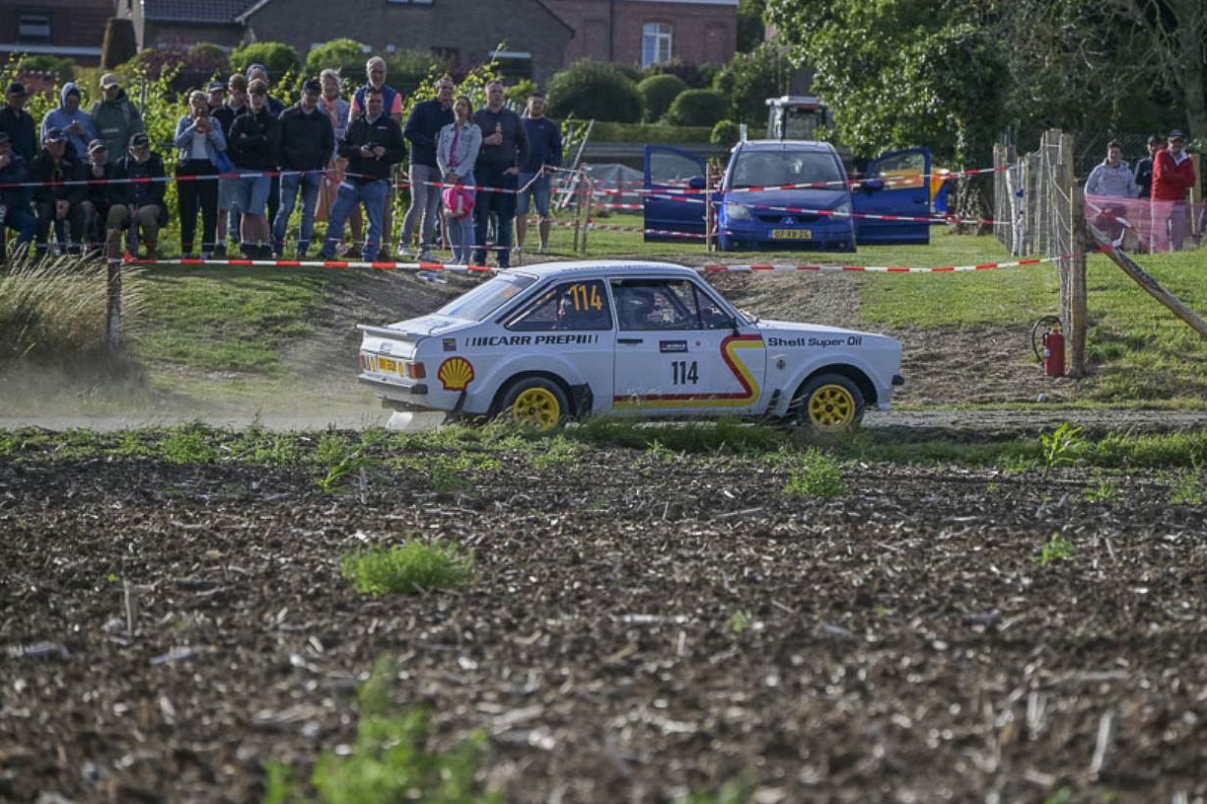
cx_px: 651
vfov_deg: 5.6
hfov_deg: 8.4
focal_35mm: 245
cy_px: 402
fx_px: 8211
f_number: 6.3
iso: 320
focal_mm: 200
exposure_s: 1/1250
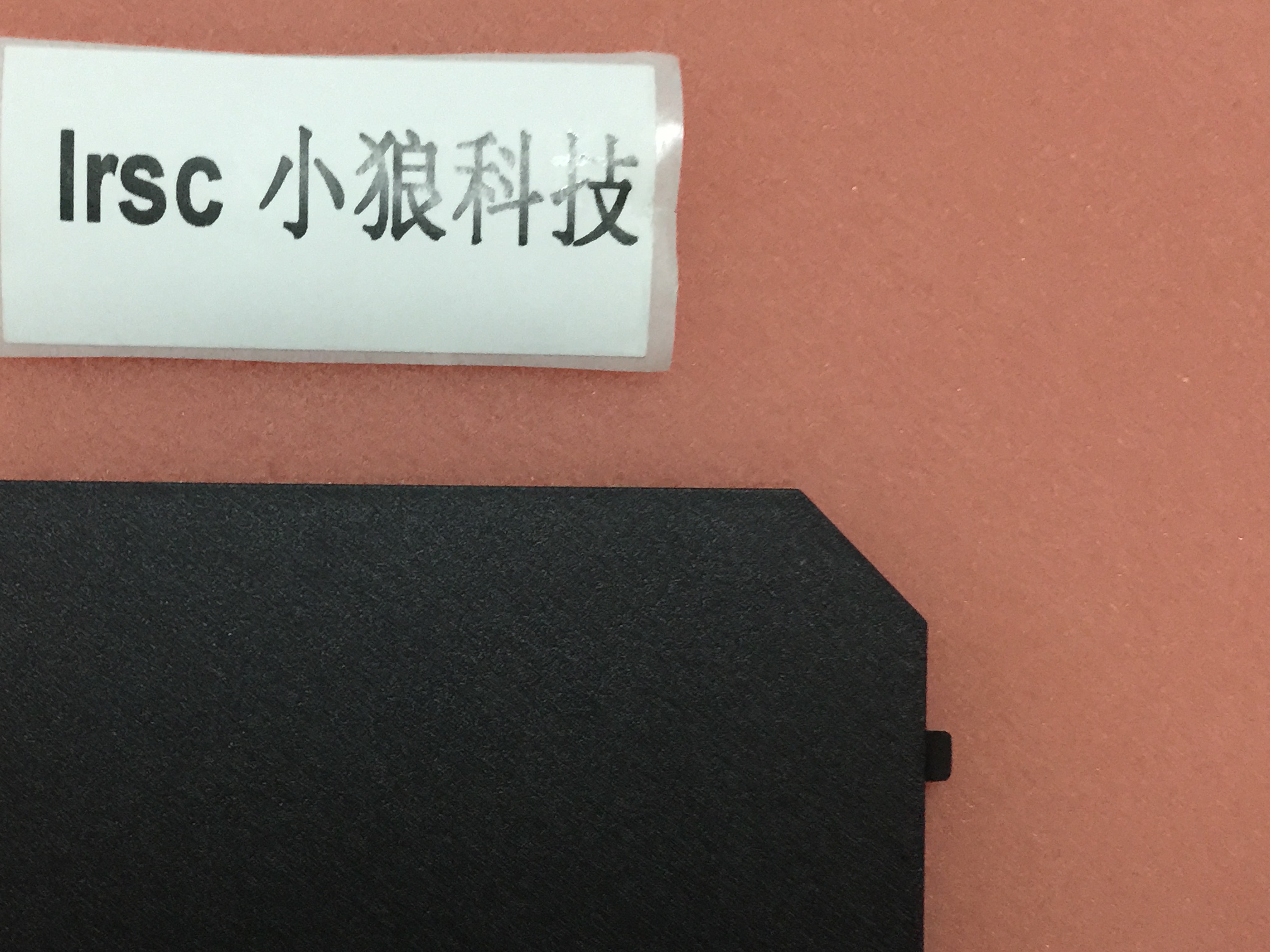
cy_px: 694
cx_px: 400
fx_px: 1724
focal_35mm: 47
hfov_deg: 39.8
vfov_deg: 30.4
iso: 125
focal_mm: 4.15
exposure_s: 1/4
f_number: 2.2
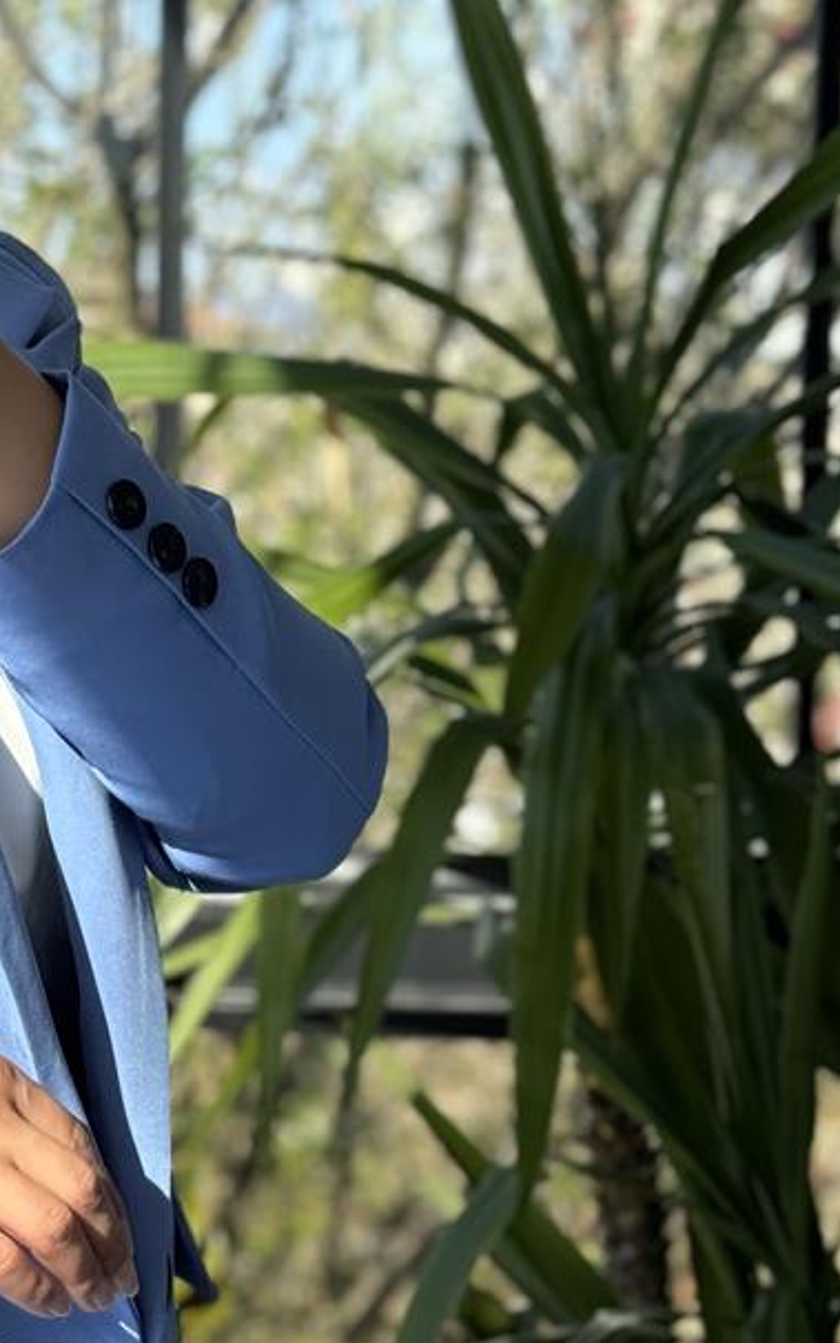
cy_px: 910
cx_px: -206
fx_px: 4100
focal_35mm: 112
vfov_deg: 18.5
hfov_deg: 11.4
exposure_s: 1/609
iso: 64
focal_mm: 6.86
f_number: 1.78
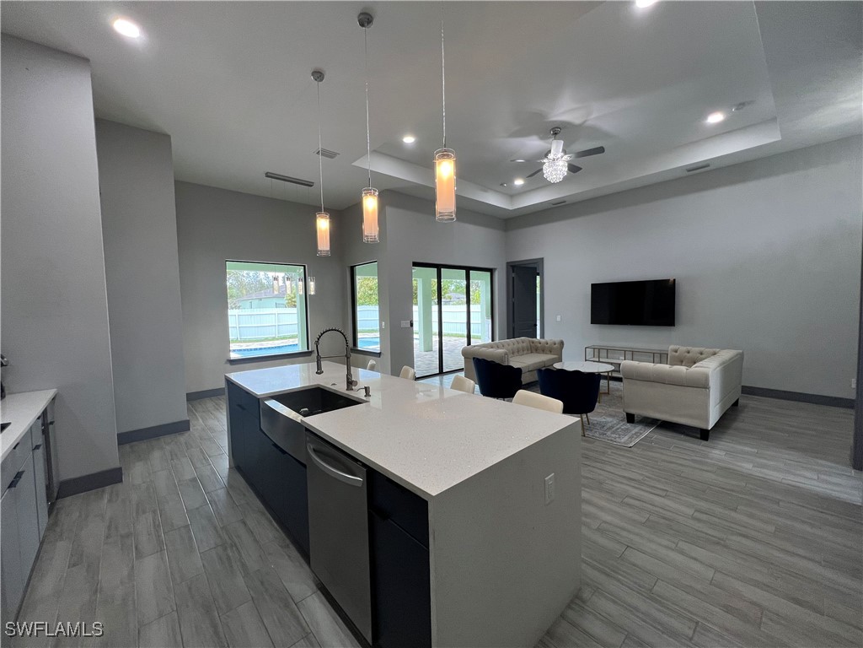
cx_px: 432
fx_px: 324
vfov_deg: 89.9
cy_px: 324
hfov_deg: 106.2
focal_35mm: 13
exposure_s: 1/121
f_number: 1.8
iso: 100
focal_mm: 1.57
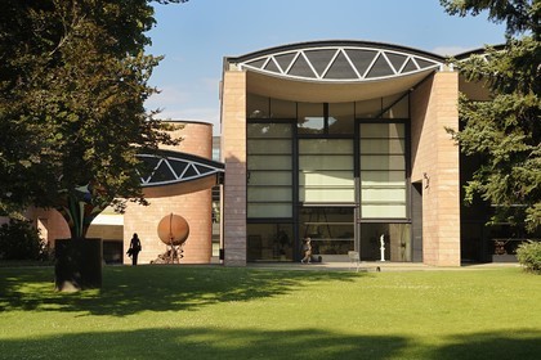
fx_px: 1052
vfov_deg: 19.5
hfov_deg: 28.8
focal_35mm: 70
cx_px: 270
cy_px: 180
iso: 200
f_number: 10
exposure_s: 1/160
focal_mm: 70
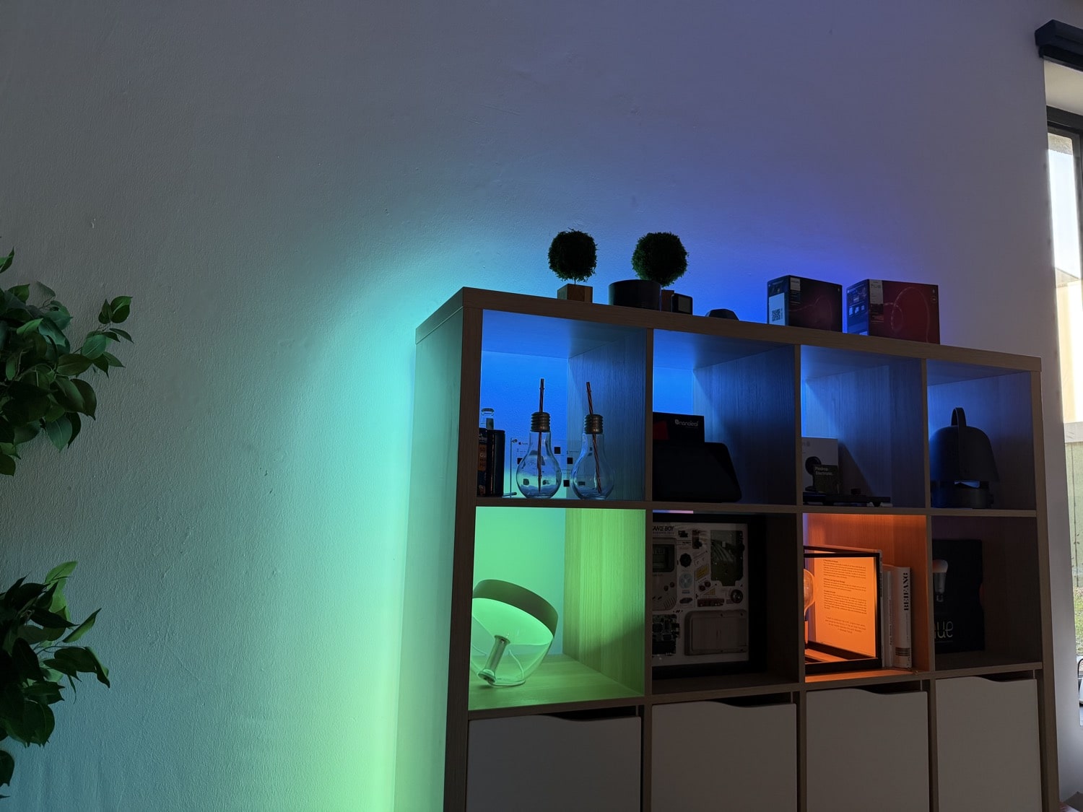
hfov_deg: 71.6
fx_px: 751
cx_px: 542
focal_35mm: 24
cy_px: 406
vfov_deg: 56.8
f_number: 1.78
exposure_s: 1/83
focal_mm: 6.76
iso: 200
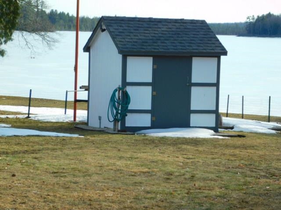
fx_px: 1088
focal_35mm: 134
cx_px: 140
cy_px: 105
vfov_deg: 11.1
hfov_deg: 14.7
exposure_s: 1/400
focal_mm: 23.7
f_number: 5
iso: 125
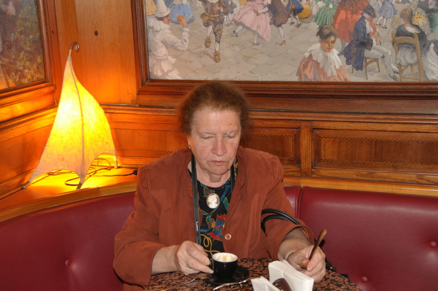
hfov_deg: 37.9
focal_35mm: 52
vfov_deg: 25.7
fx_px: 638
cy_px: 146
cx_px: 219
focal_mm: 35
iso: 800
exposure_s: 1/30
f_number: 4.2
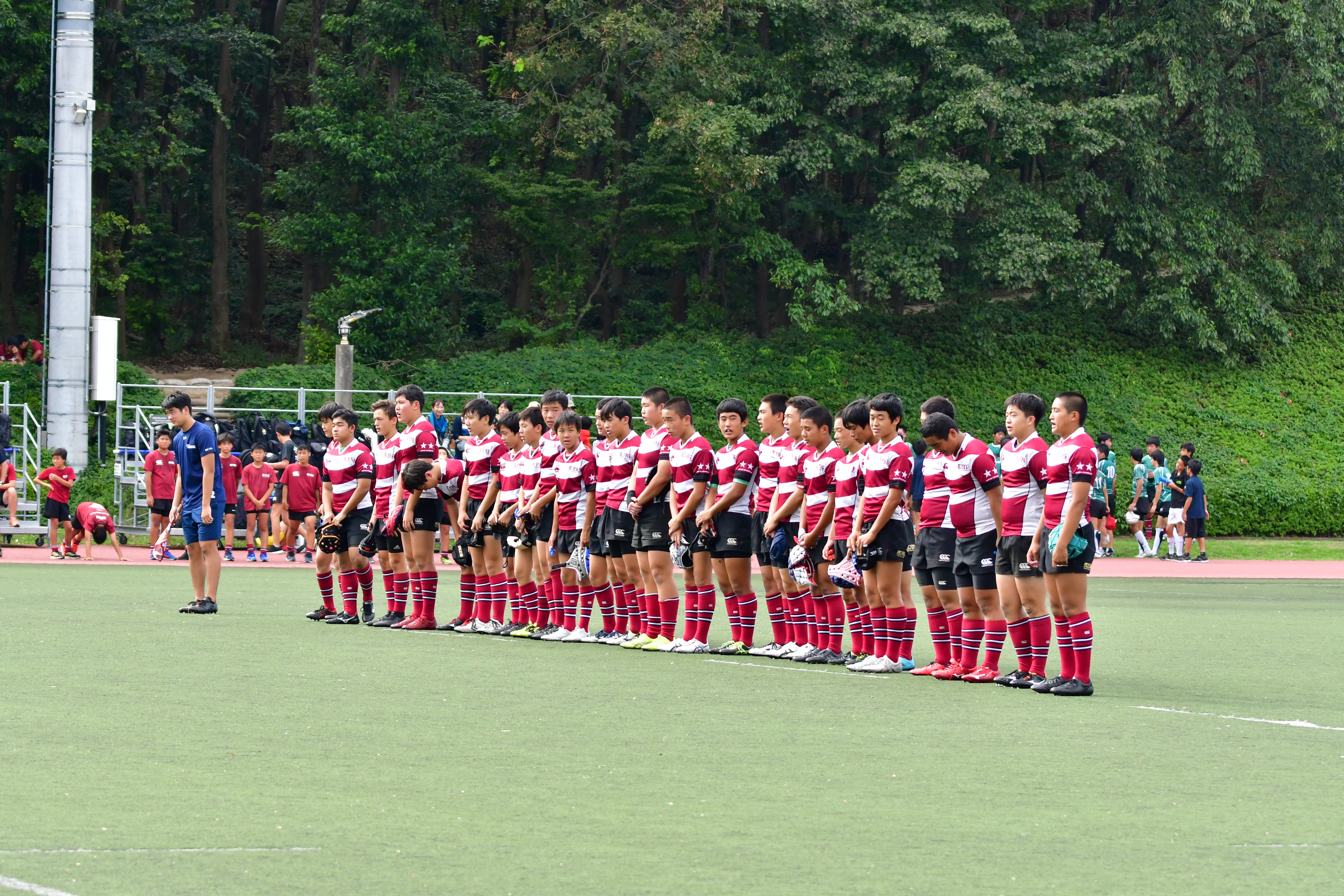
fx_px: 6272
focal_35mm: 168
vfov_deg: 8.2
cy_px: 448
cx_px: 672
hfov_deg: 12.2
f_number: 5.6
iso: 500
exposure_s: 1/800
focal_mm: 112
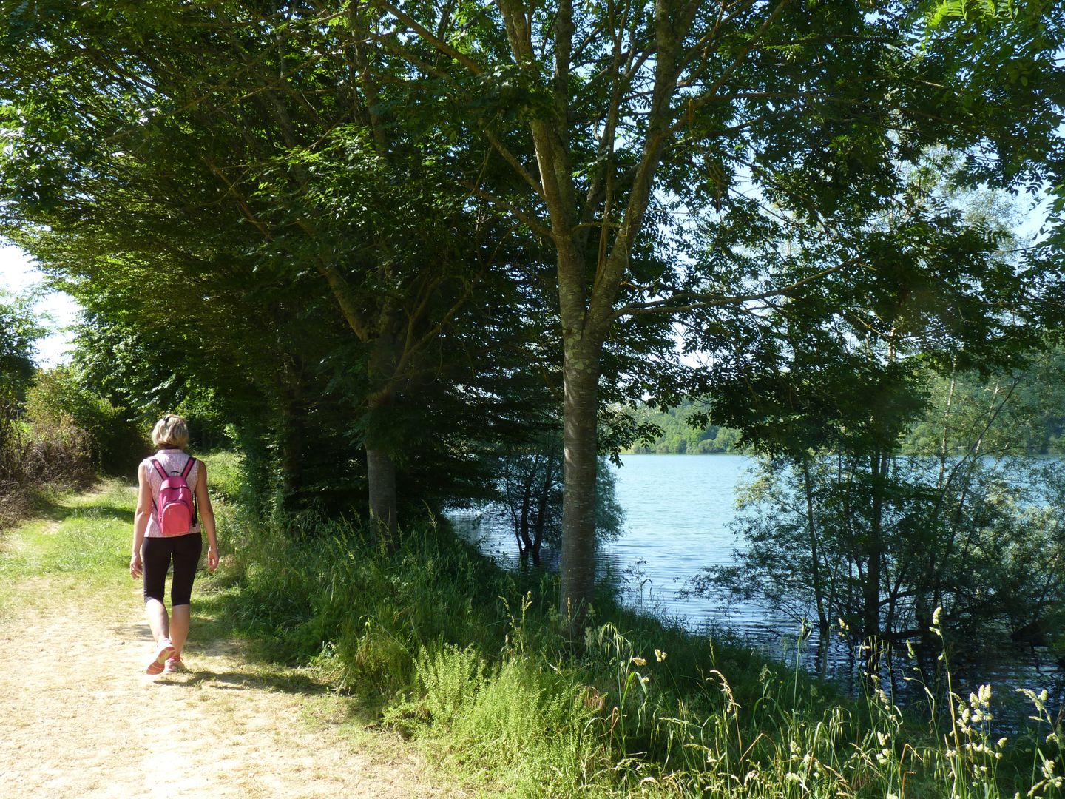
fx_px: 923
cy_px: 400
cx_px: 532
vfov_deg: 46.8
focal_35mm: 30
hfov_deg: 60.0
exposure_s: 1/200
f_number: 3.6
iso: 80
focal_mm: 5.4
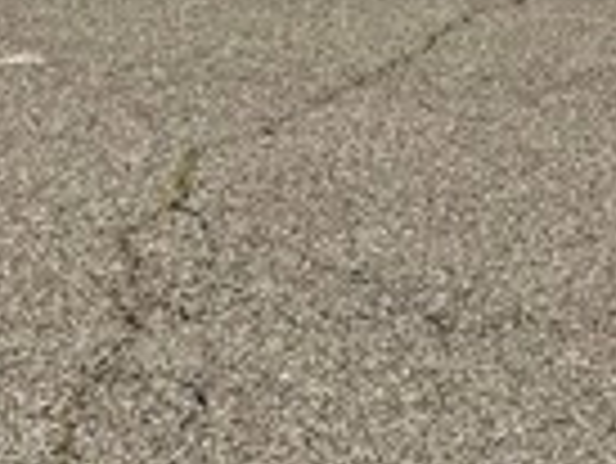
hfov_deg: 16.0
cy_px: -387
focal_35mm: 112
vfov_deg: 12.1
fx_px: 1995
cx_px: 949
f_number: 1.78
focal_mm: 6.76
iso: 80
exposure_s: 1/6711
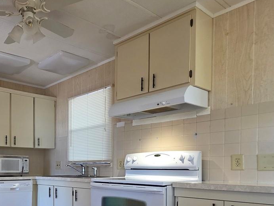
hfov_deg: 51.7
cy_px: 177
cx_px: 19
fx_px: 238
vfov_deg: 43.6
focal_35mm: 30
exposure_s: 1/120
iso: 200
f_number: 1.9
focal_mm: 2.2
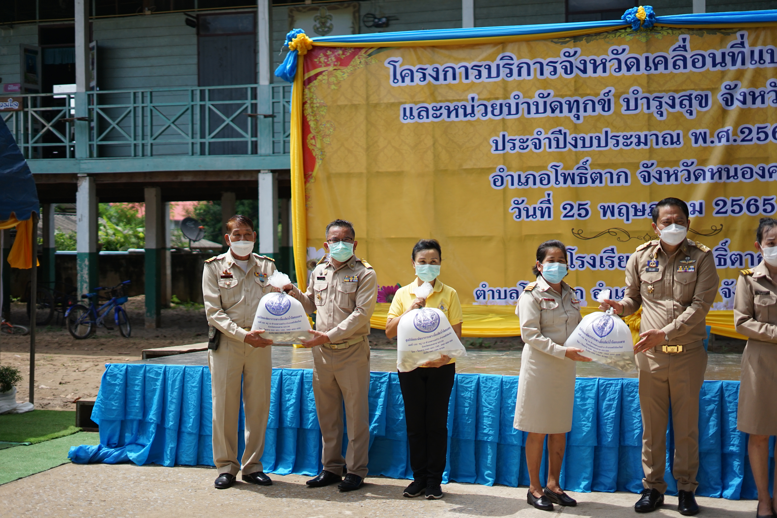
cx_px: 388
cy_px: 259
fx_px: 1079
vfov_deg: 27.0
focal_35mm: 50
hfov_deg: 39.6
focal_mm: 50
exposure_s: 1/8000
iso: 400
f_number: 1.8
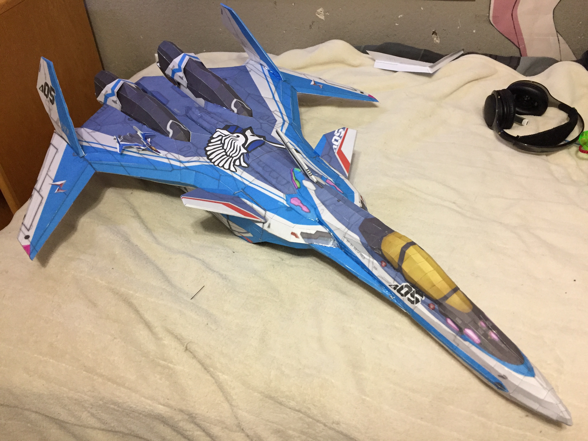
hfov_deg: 61.7
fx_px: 493
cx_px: 294
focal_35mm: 29
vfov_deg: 48.2
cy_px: 220
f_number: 2.2
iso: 160
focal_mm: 4.15
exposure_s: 1/30
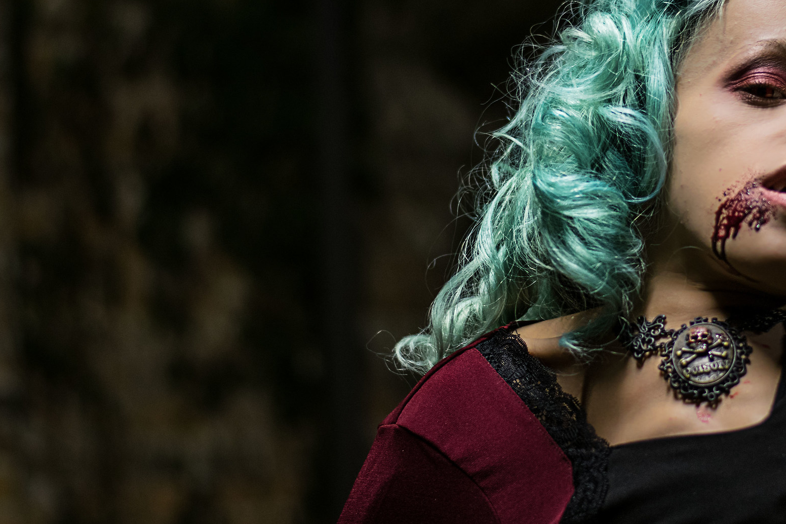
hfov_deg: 17.6
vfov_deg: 11.8
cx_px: 561
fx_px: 2532
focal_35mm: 116
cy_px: 206
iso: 400
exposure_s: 1/60
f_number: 1.8
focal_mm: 50
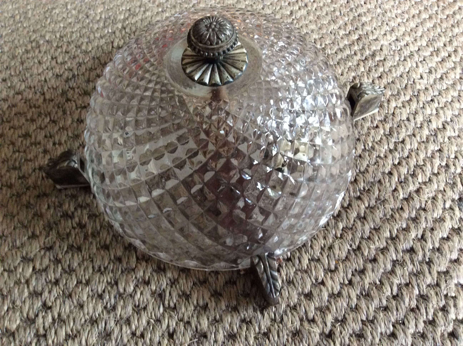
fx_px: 427
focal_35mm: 32
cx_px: 232
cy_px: 173
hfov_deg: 56.9
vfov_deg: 44.1
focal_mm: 3.3
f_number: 2.4
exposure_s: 1/25
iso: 250
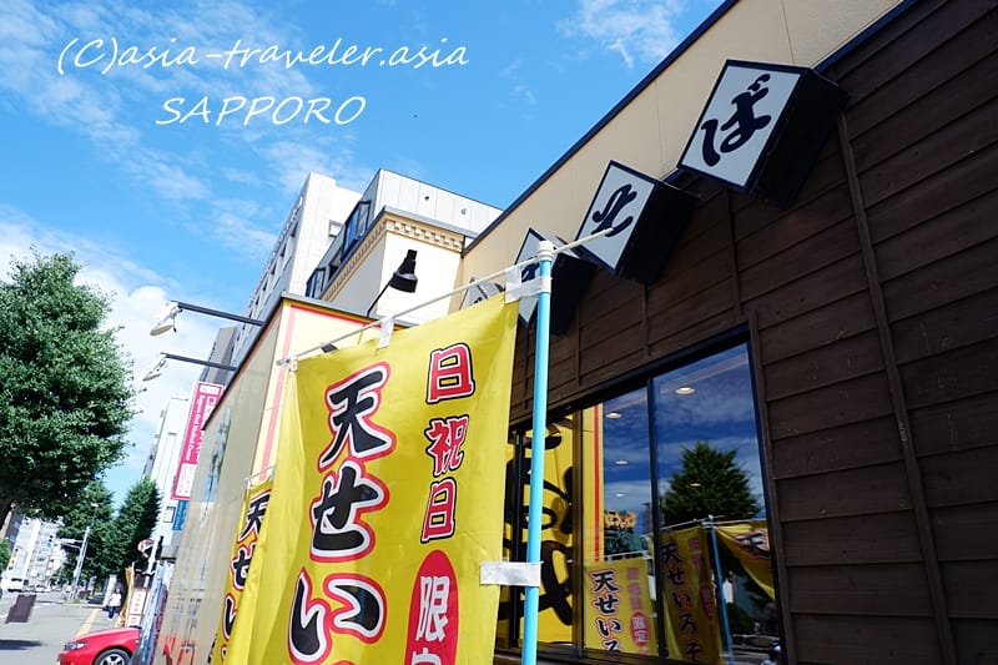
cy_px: 332
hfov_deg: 76.1
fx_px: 637
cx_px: 499
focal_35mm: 23
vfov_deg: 55.1
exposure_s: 1/300
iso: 200
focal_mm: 15
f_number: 8
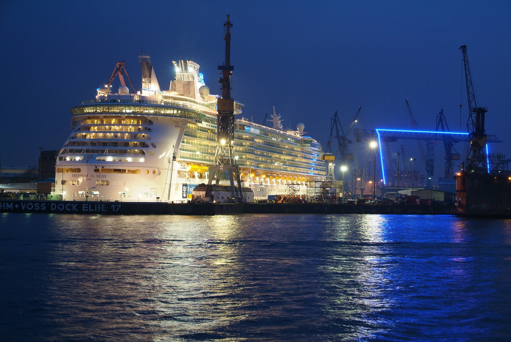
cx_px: 256
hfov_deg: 29.6
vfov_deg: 20.1
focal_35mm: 68
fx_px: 966
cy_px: 171
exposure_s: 1/3
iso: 800
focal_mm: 45
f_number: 6.7
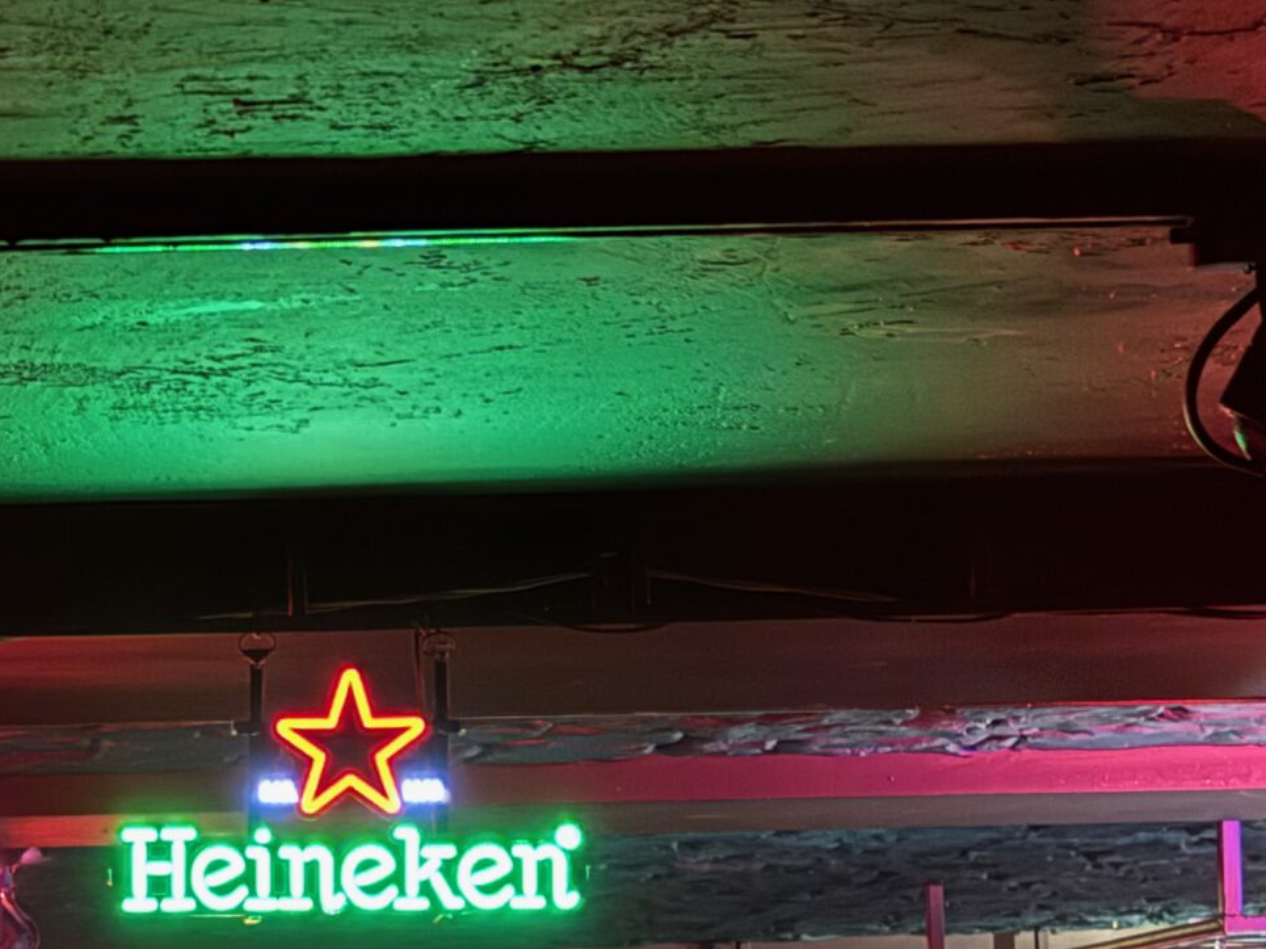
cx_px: 28
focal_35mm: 138
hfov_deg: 14.1
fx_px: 5045
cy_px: 1100
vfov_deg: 10.6
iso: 640
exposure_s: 1/15
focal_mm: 5.96
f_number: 1.6
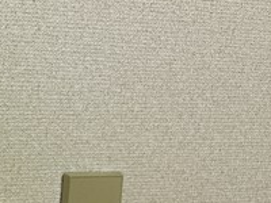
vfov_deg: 16.5
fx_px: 650
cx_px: -99
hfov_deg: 21.0
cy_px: 286
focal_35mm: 83
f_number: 1.6
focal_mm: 5.96
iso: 100
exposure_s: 1/100
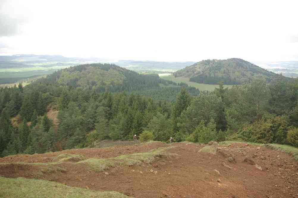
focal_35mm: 30
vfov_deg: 43.5
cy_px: 99
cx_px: 149
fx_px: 248
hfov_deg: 62.0
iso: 100
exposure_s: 1/90
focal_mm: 20
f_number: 5.6
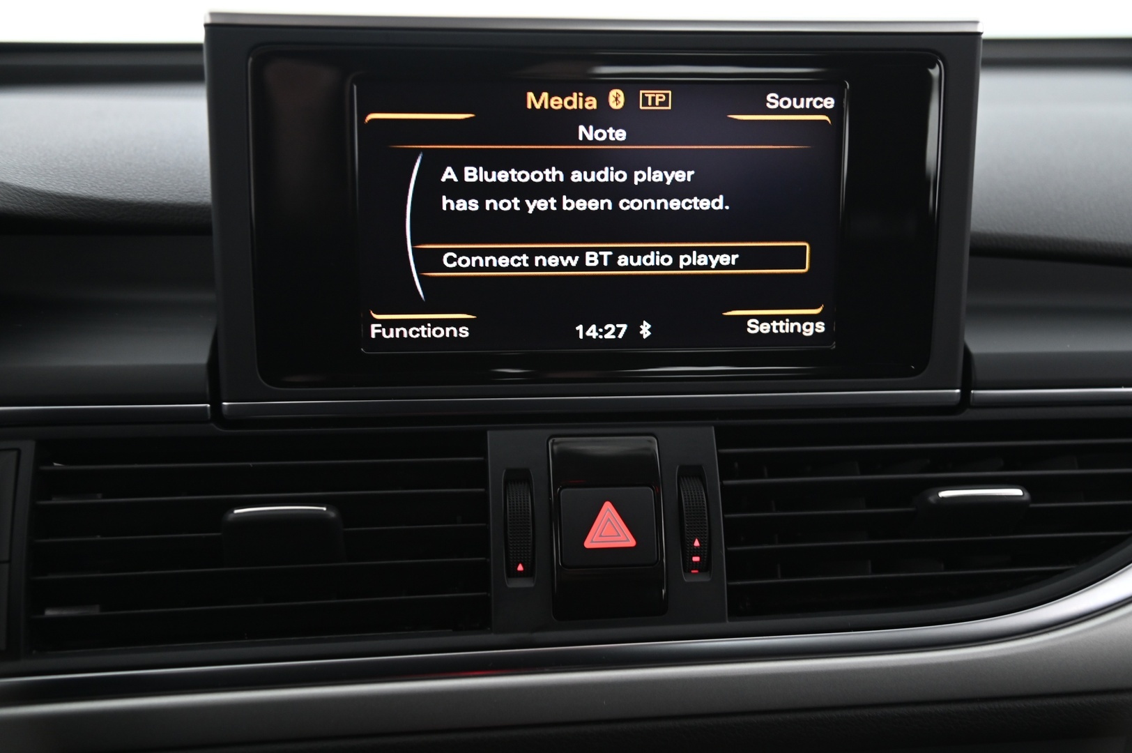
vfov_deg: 29.2
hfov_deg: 42.8
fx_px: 1445
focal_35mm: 46
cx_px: 566
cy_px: 376
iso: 2000
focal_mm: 46
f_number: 4
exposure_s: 1/20
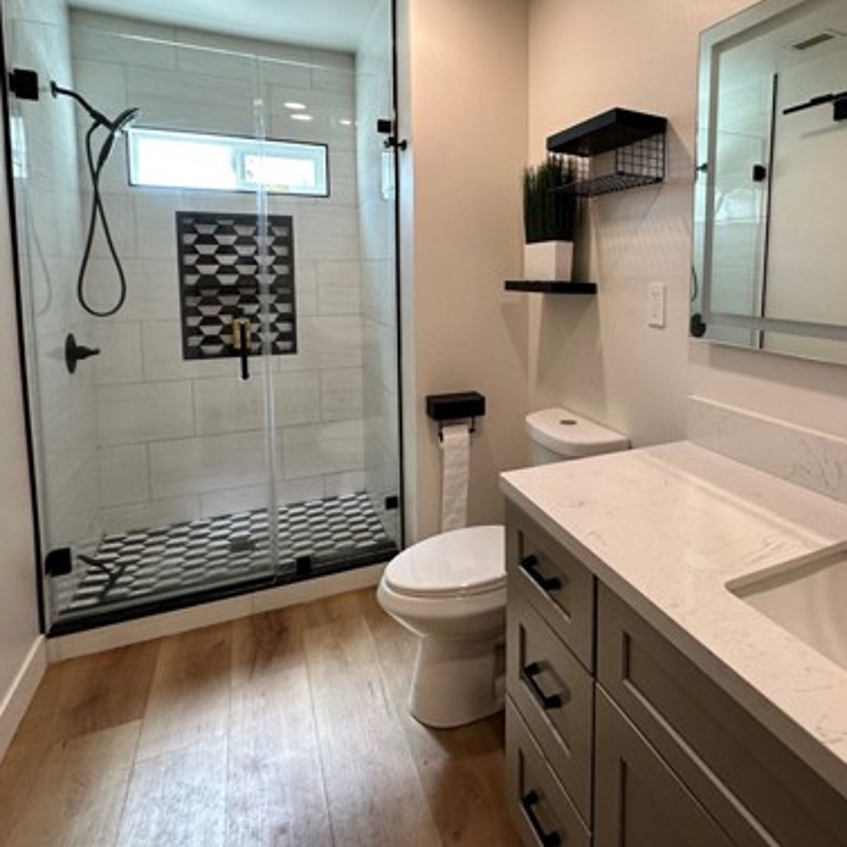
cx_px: 544
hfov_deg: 70.6
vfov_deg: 71.0
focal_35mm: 21
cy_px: 319
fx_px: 581
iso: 160
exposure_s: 1/120
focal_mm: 2.22
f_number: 2.2
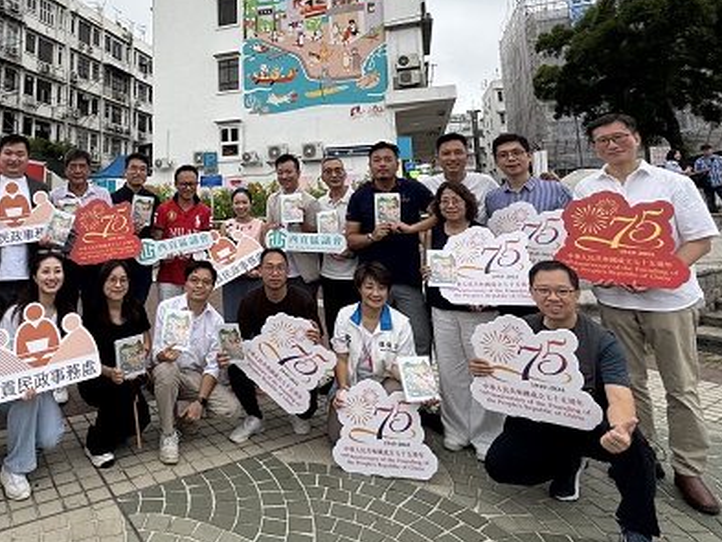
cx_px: 209
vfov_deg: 56.8
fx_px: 480
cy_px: 156
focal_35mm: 23
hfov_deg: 70.5
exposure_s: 1/99
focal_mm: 2.22
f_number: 2.2
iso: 125
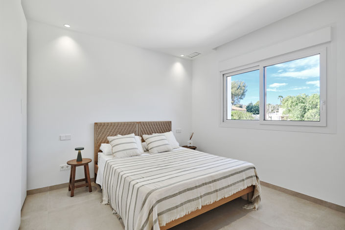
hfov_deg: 93.3
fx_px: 163
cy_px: 115
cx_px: 172
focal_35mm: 17
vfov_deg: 70.4
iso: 500
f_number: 5.6
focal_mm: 11
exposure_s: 1/120
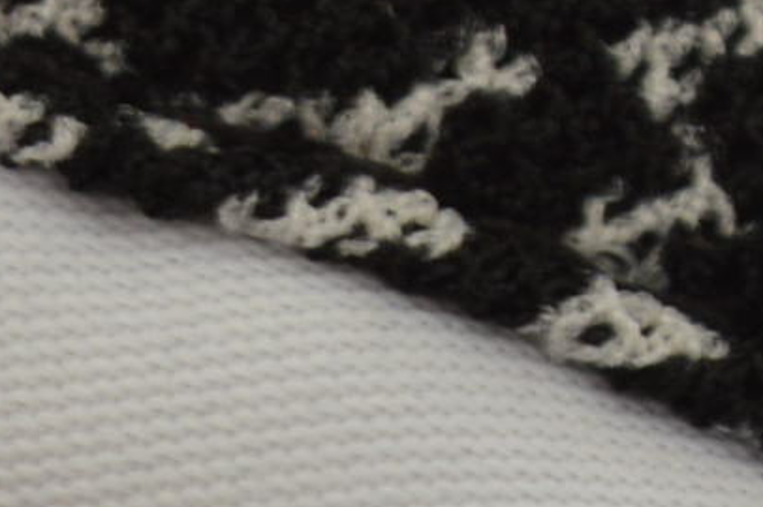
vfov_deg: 2.2
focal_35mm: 612
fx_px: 12954
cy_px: 836
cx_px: 160
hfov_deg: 3.4
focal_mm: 55
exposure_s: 1/80
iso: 200
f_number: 6.3
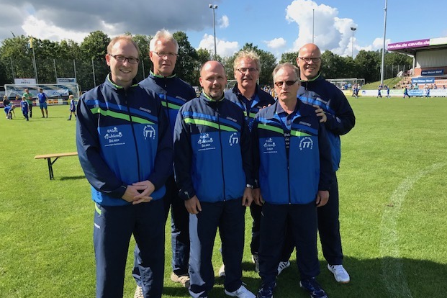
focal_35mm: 30
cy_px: 161
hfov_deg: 61.9
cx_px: 226
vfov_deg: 43.6
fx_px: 372
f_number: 1.8
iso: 20
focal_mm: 3.99
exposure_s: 1/1244
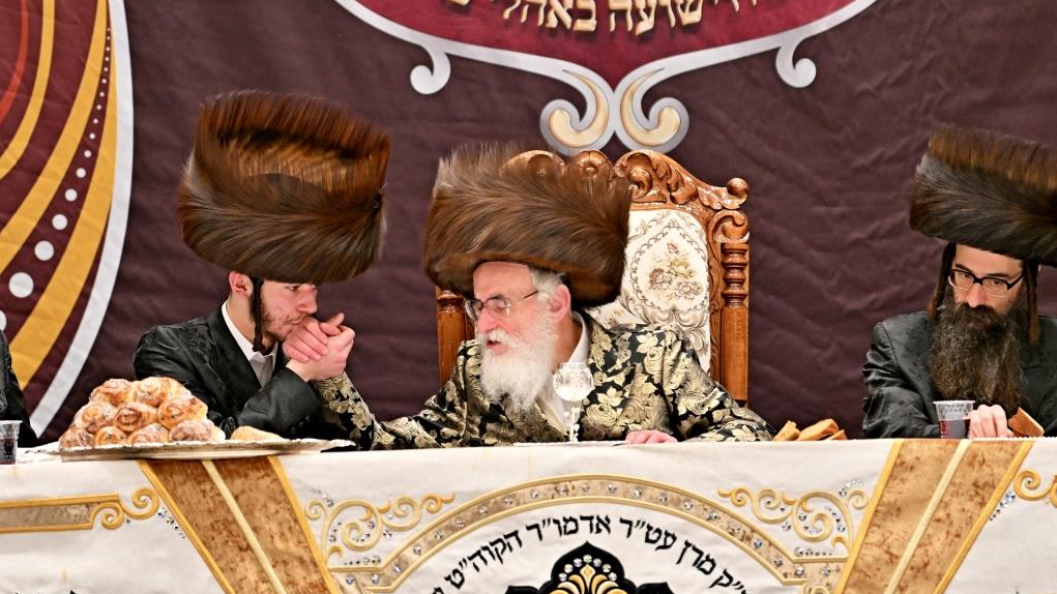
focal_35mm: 315
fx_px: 8827
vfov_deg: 3.9
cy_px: 271
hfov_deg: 6.9
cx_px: 529
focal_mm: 200
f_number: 2.8
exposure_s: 1/400
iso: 400
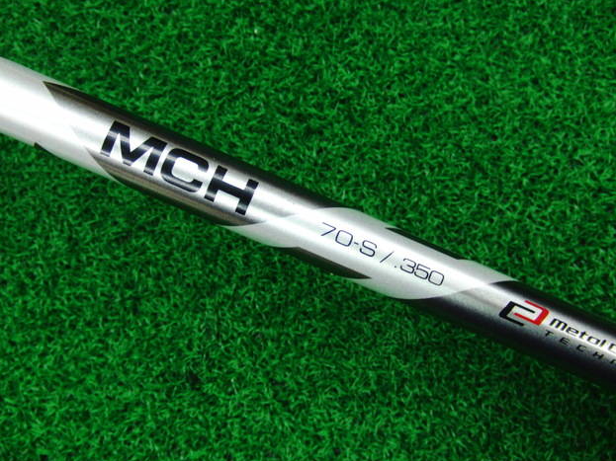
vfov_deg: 37.7
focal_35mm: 38
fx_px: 676
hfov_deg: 49.0
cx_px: 301
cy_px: 228
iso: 400
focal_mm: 6.42
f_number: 3.6
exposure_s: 1/50
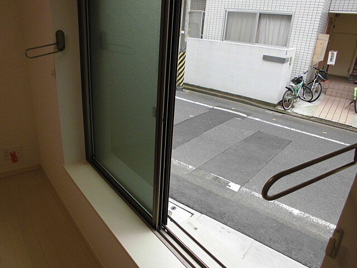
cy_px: 134
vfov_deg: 53.1
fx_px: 268
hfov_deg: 67.3
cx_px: 178
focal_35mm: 26
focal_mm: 4.6
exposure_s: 1/100
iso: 100
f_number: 3.5
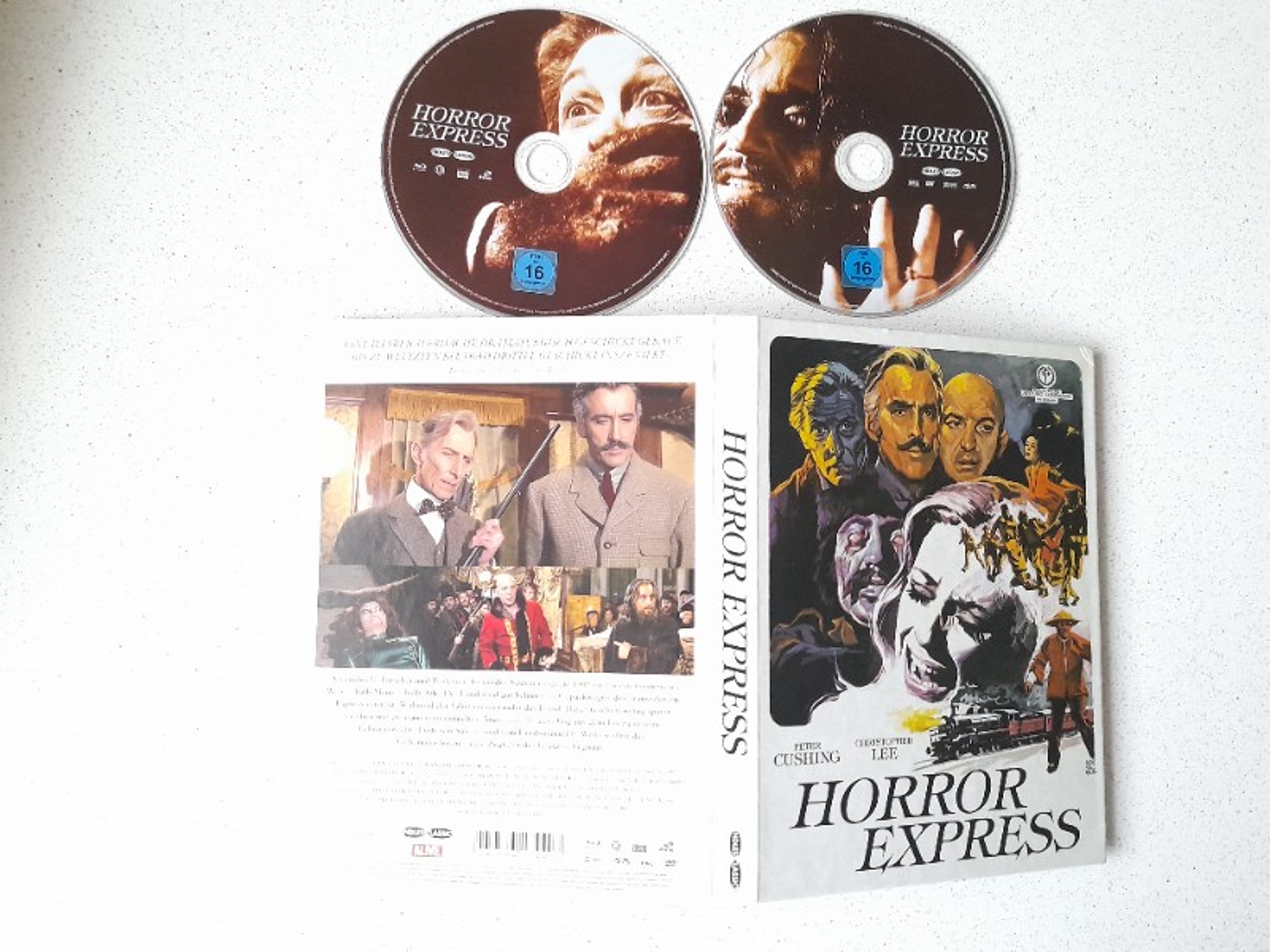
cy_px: 476
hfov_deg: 69.4
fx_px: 917
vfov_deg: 54.9
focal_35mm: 25
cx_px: 635
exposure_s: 1/25
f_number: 2
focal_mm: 4.6
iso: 640
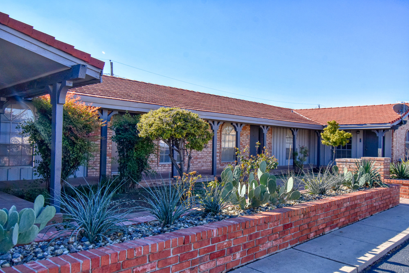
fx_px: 341
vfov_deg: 43.7
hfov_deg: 61.9
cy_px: 136
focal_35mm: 30
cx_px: 204
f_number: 8
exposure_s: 1/500
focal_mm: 20
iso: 280
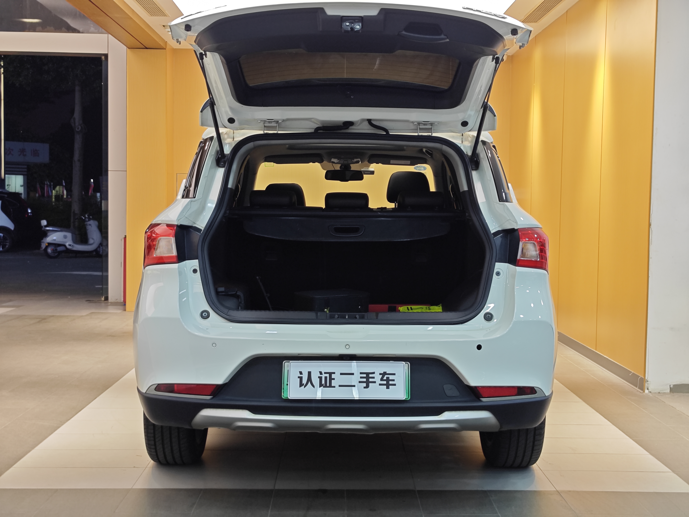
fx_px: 916
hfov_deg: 41.2
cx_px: 344
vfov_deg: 31.5
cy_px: 258
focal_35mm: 46
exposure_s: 1/60.8
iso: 100
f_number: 1.9
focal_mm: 8.7
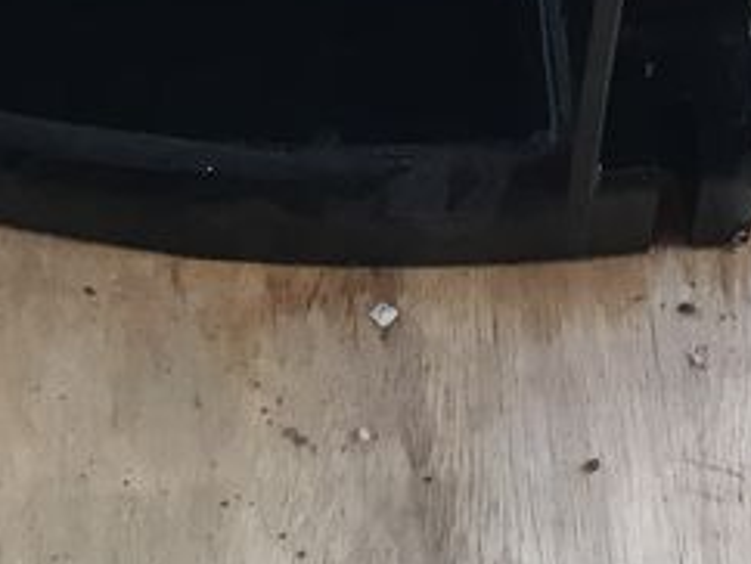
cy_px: -319
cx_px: 605
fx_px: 2780
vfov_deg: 11.1
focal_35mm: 128
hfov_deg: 15.3
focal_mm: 3.3
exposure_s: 1/33
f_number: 2.4
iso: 25
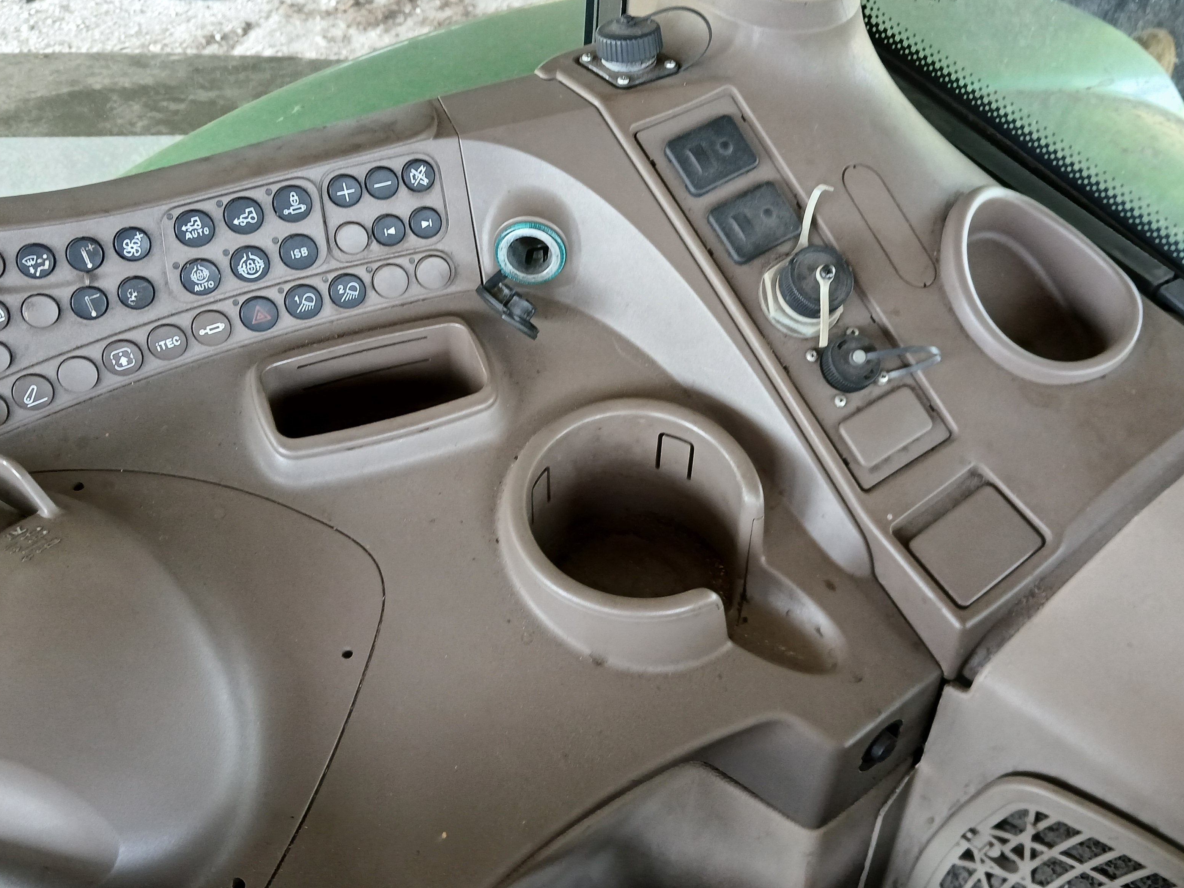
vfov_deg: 41.8
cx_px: 605
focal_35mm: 34
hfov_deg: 54.0
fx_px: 1163
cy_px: 457
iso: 80
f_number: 1.8
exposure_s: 1/60
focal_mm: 3.98
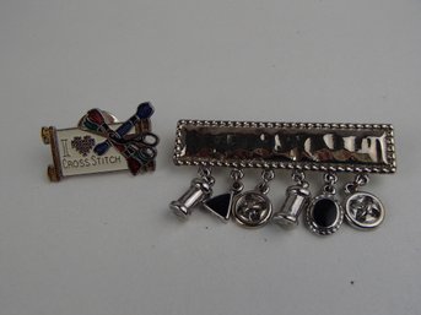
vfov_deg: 38.6
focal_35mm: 37
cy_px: 158
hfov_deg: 50.2
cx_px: 210
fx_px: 450
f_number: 4.7
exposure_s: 1/160
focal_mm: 6.64
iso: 125
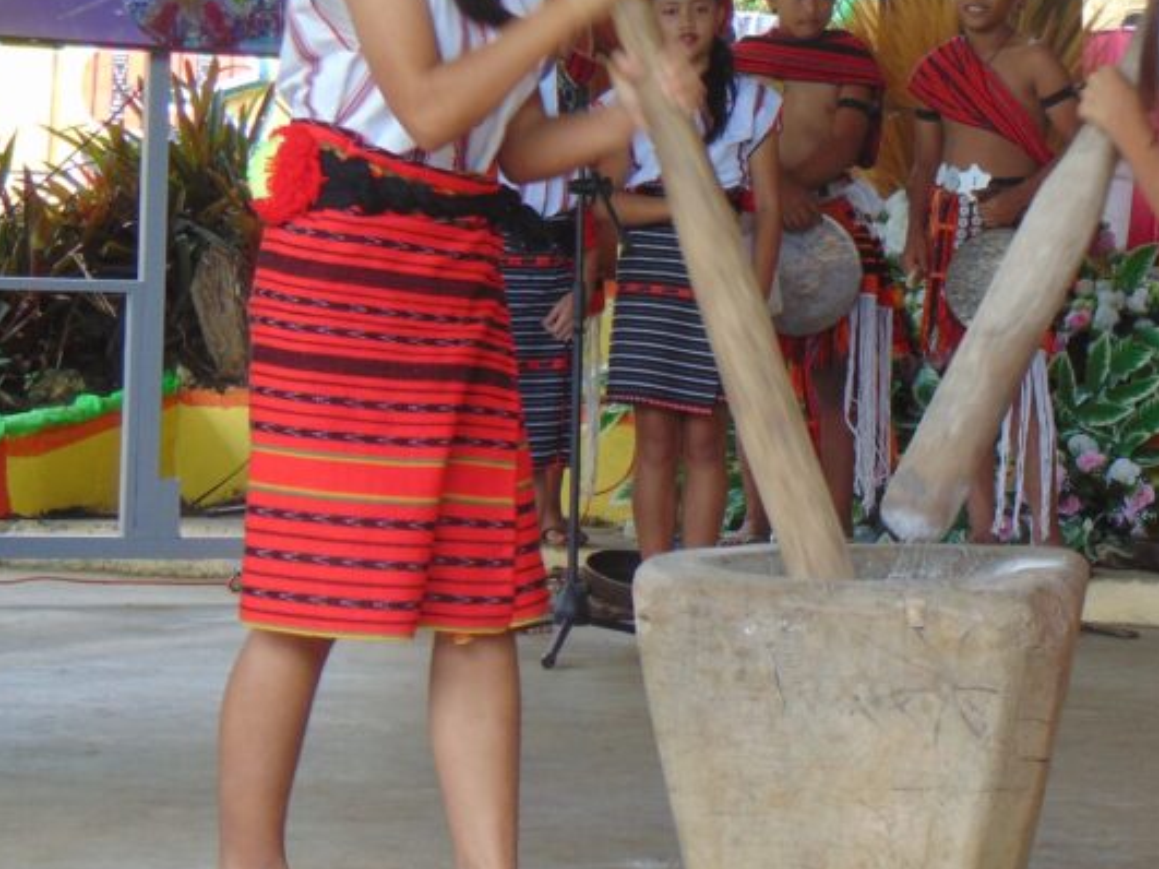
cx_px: 784
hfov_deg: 14.4
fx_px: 4586
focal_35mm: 137
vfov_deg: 10.8
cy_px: 247
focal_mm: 12.8
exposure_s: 1/80
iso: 80
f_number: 3.7
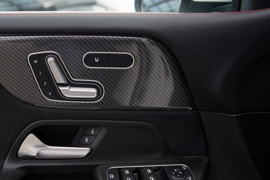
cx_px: 105
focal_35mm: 31
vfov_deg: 42.3
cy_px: 97
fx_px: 233
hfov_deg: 59.7
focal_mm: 24
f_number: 2.8
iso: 200
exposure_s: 1/30
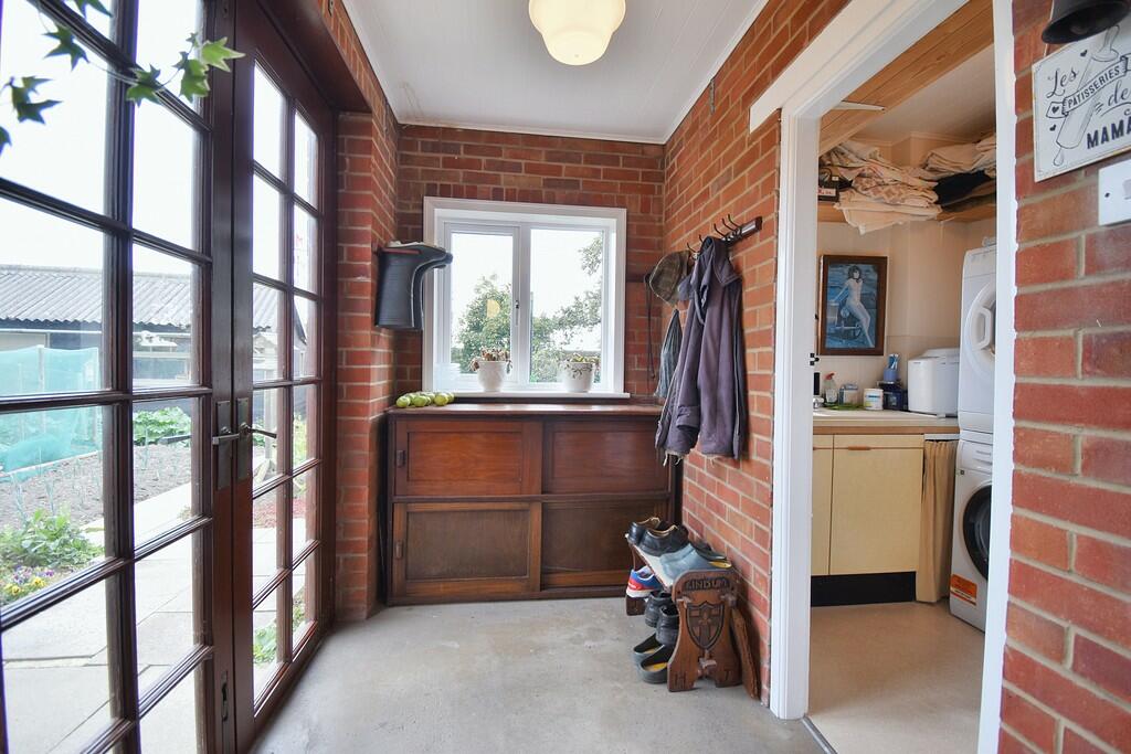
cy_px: 377
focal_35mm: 15
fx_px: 471
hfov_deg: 100.4
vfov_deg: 77.3
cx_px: 566
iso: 100
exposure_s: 1/30
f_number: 4.5
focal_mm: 10
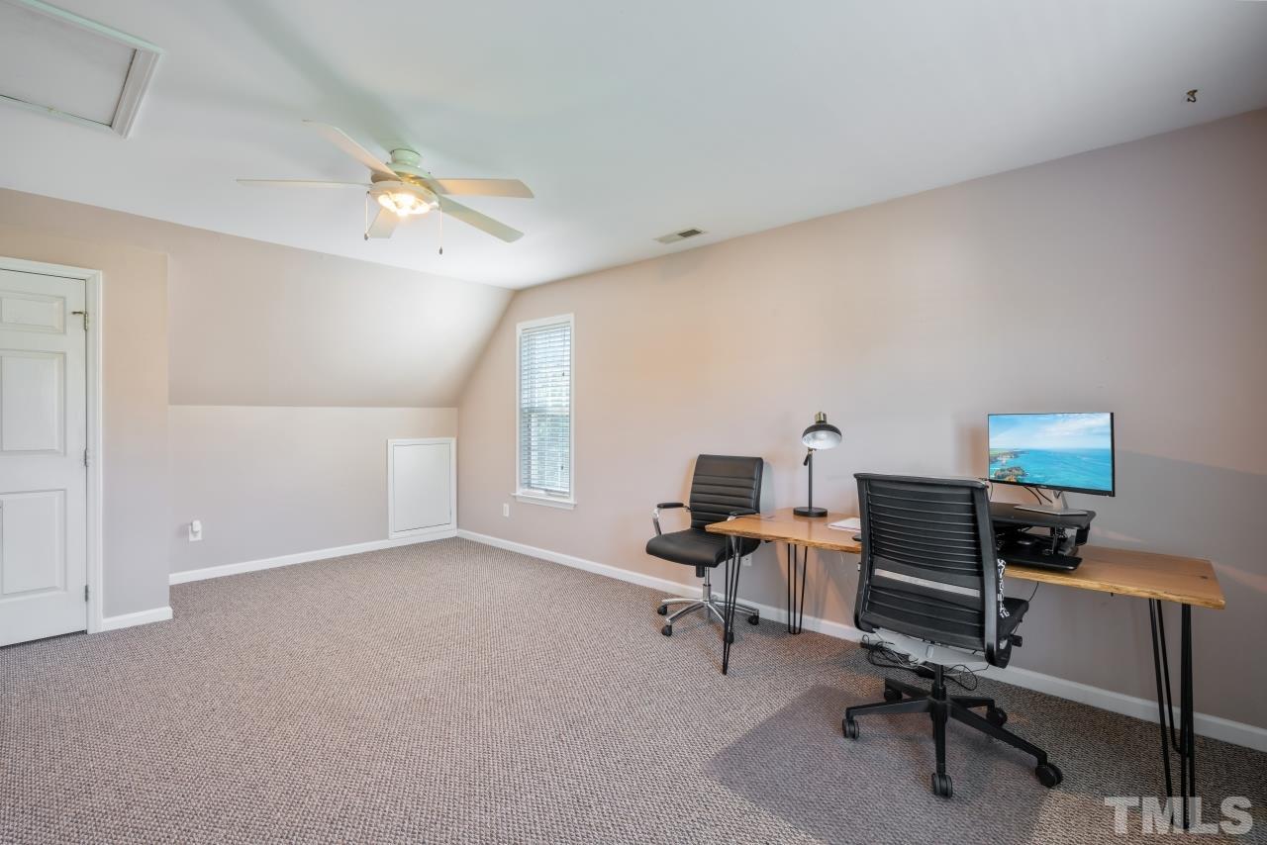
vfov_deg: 73.8
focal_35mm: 16
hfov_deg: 96.7
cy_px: 422
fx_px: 563
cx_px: 634
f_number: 10
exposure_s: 1/1.67
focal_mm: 16
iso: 200
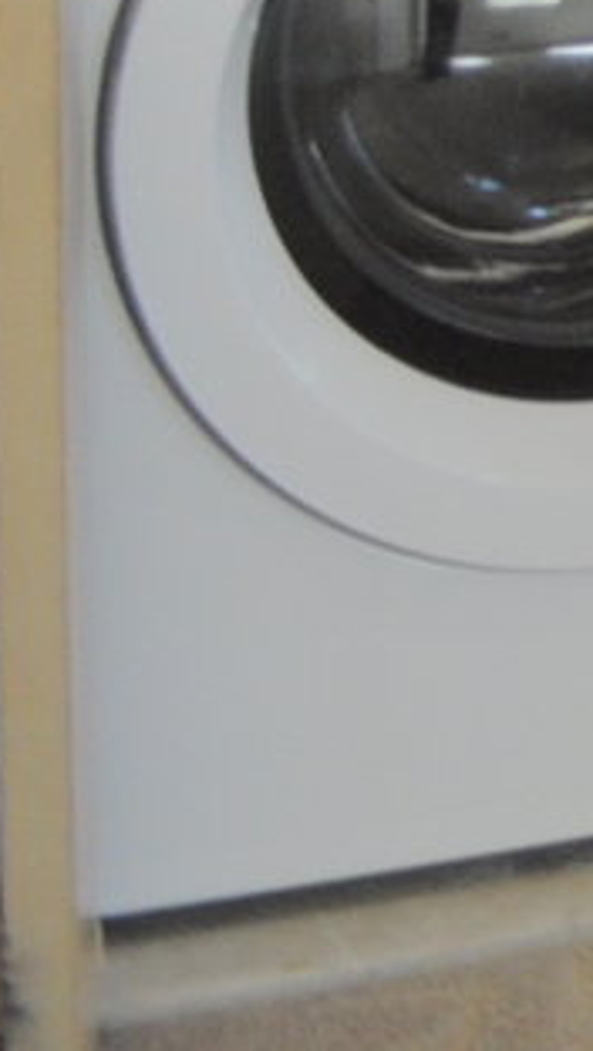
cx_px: 3538
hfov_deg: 4.6
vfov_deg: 10.1
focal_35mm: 194
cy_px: -1155
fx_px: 5411
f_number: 4
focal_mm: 18
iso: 500
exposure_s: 1/60
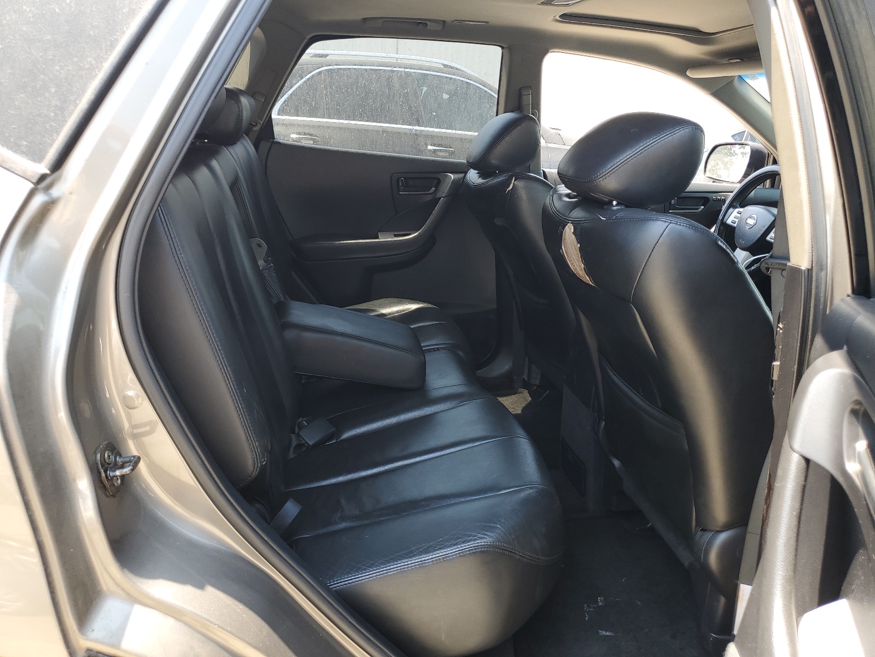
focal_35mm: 26
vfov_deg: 53.1
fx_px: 657
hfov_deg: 67.3
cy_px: 328
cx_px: 438
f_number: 1.5
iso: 50
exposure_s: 1/200
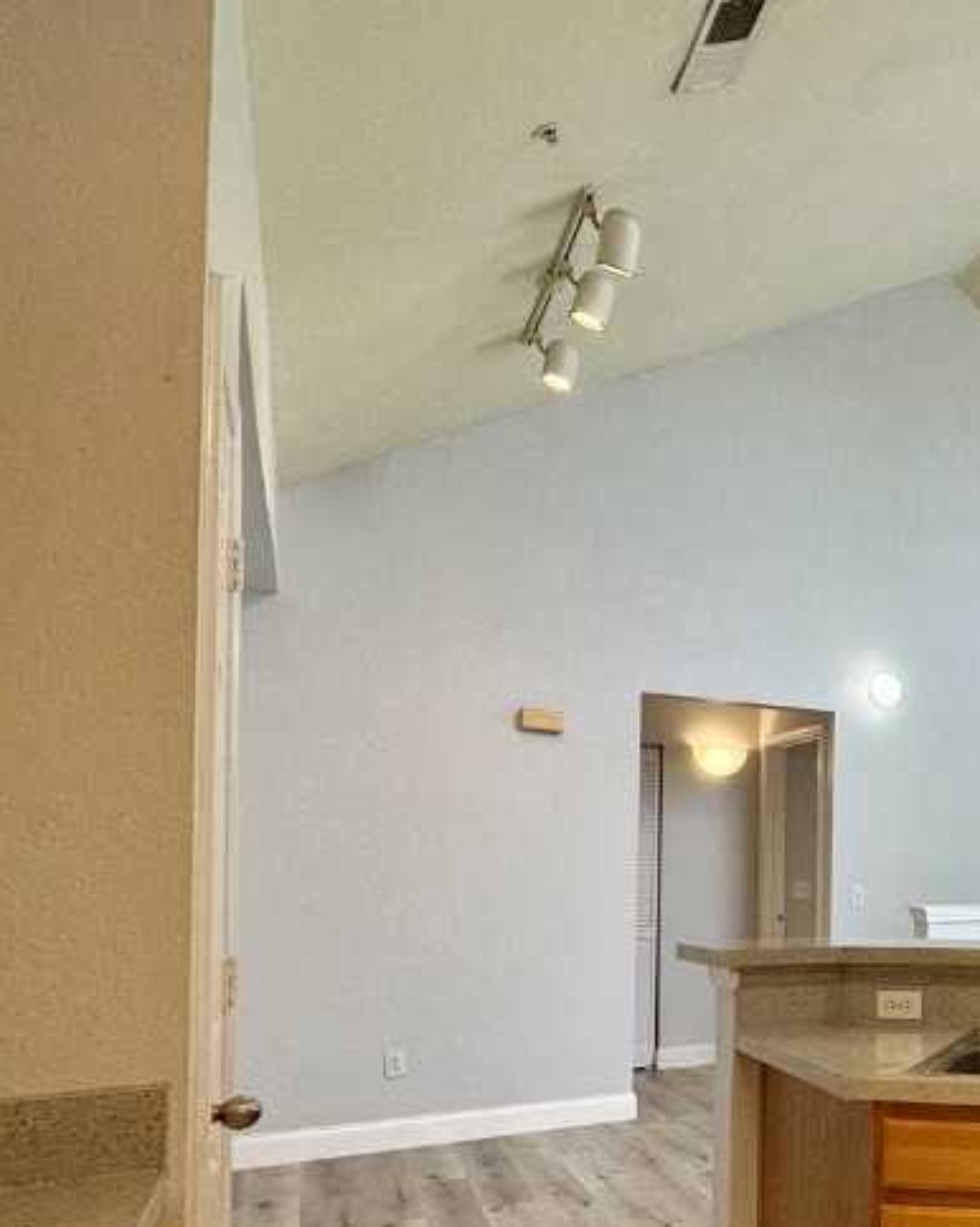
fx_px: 1052
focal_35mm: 29
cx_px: 1112
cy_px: 854
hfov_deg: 39.4
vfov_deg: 58.6
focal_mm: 2.22
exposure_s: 1/120
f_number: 2.2
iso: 125
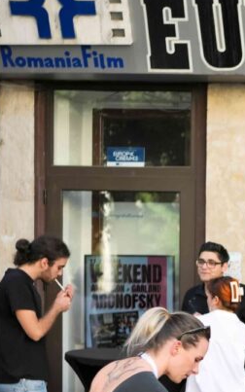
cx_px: 430
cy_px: 376
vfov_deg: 15.1
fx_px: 1452
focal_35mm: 136
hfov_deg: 9.2
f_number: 1.8
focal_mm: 35
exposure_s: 1/320
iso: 100
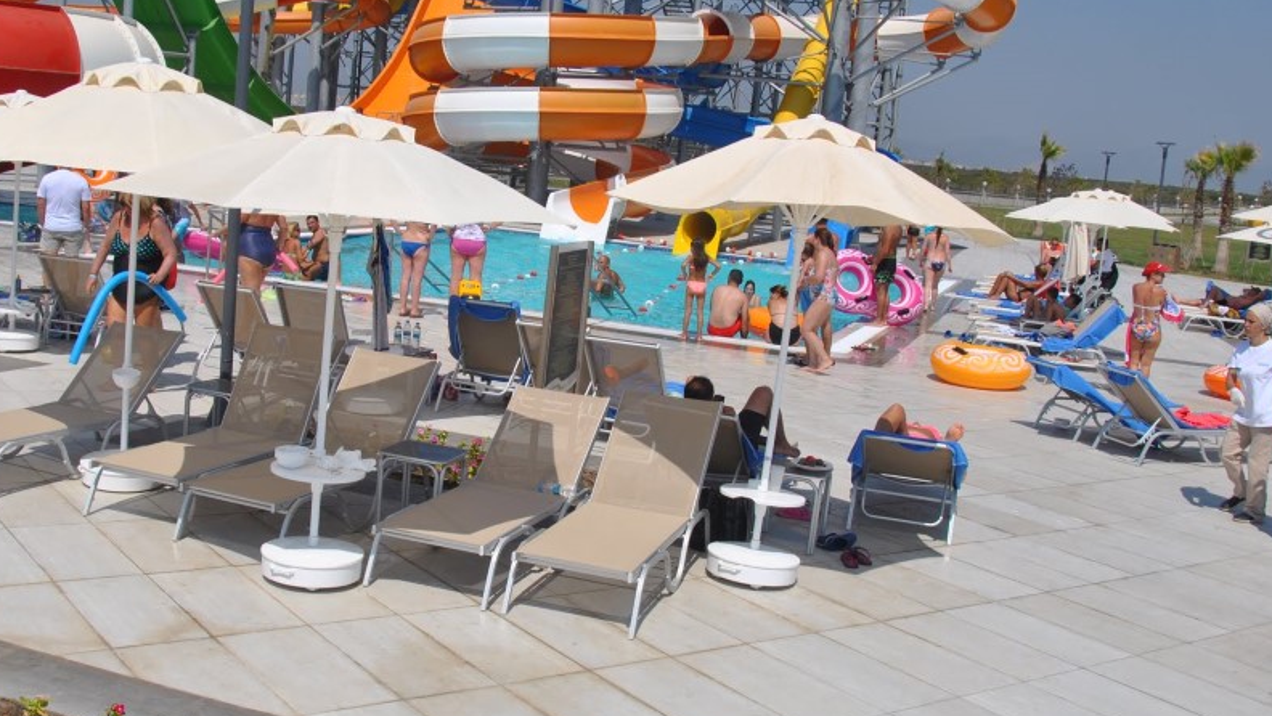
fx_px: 1383
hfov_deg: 49.3
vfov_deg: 29.0
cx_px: 565
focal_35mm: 41
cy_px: 377
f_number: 10
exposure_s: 1/400
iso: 100
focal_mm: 18
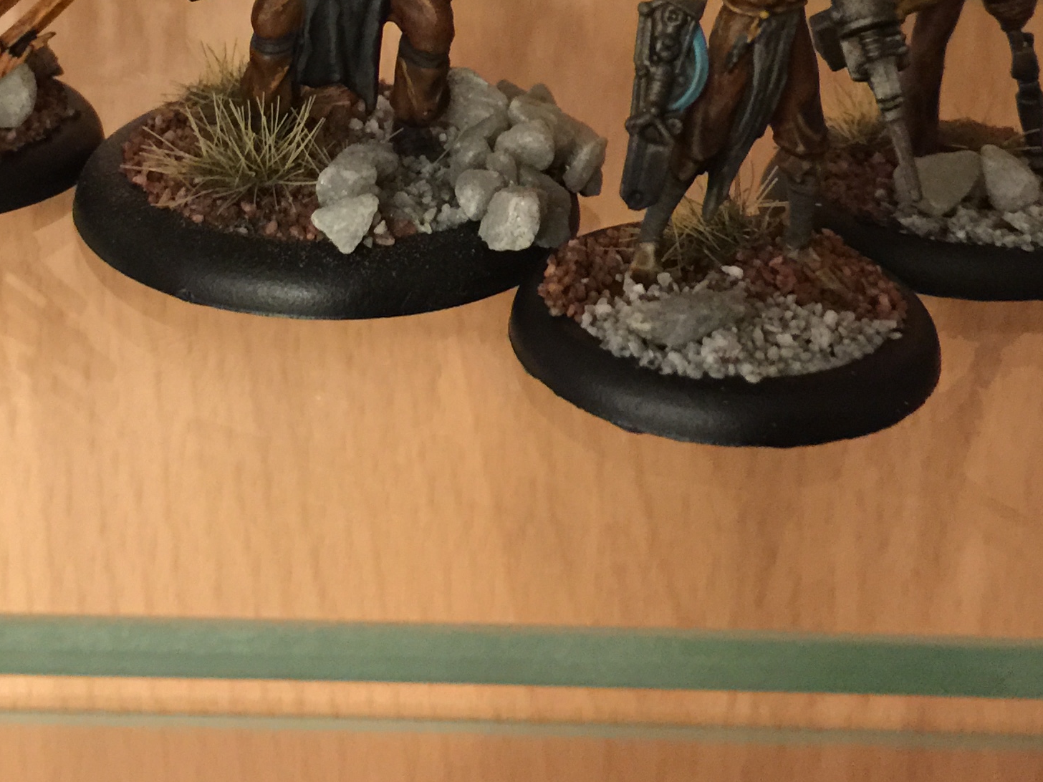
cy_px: 10
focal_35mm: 65
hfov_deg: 29.8
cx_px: 444
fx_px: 1958
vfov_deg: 21.8
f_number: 2.2
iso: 125
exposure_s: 1/4
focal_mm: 4.15
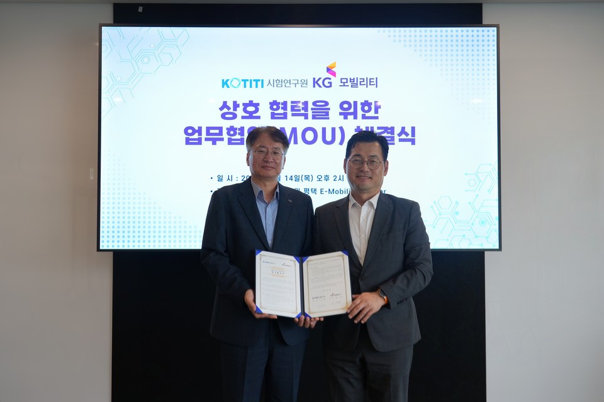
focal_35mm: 38
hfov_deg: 50.7
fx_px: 638
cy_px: 201
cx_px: 302
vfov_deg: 35.1
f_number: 4.5
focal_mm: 38
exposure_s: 1/40
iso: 200
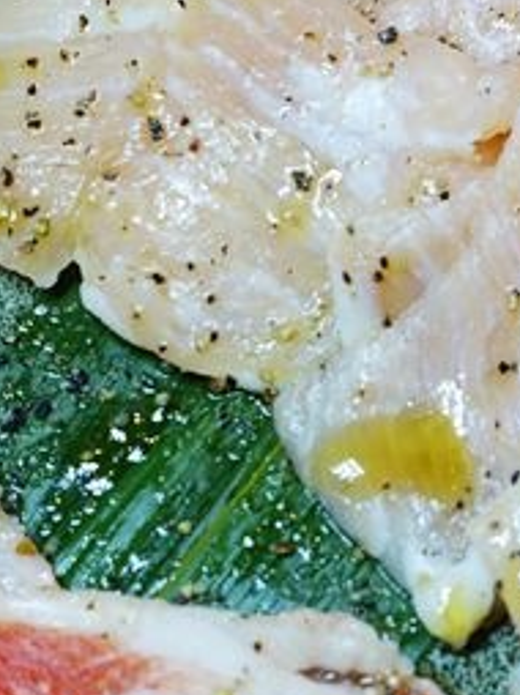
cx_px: 575
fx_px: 2026
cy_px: 187
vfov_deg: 19.4
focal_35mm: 101
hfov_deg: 14.3
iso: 800
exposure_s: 1/60
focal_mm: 14.9
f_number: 5.6
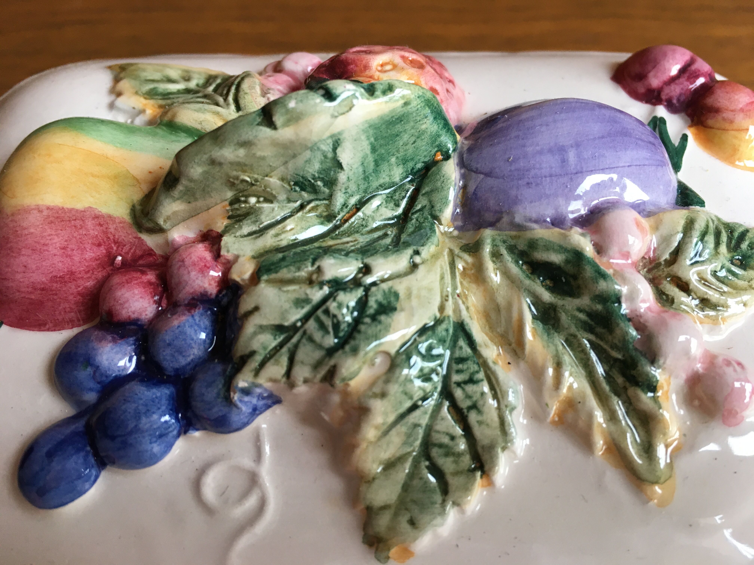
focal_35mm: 29
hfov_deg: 61.7
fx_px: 632
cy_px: 282
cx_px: 377
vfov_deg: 48.2
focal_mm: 4.15
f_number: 2.2
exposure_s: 1/33
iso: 50
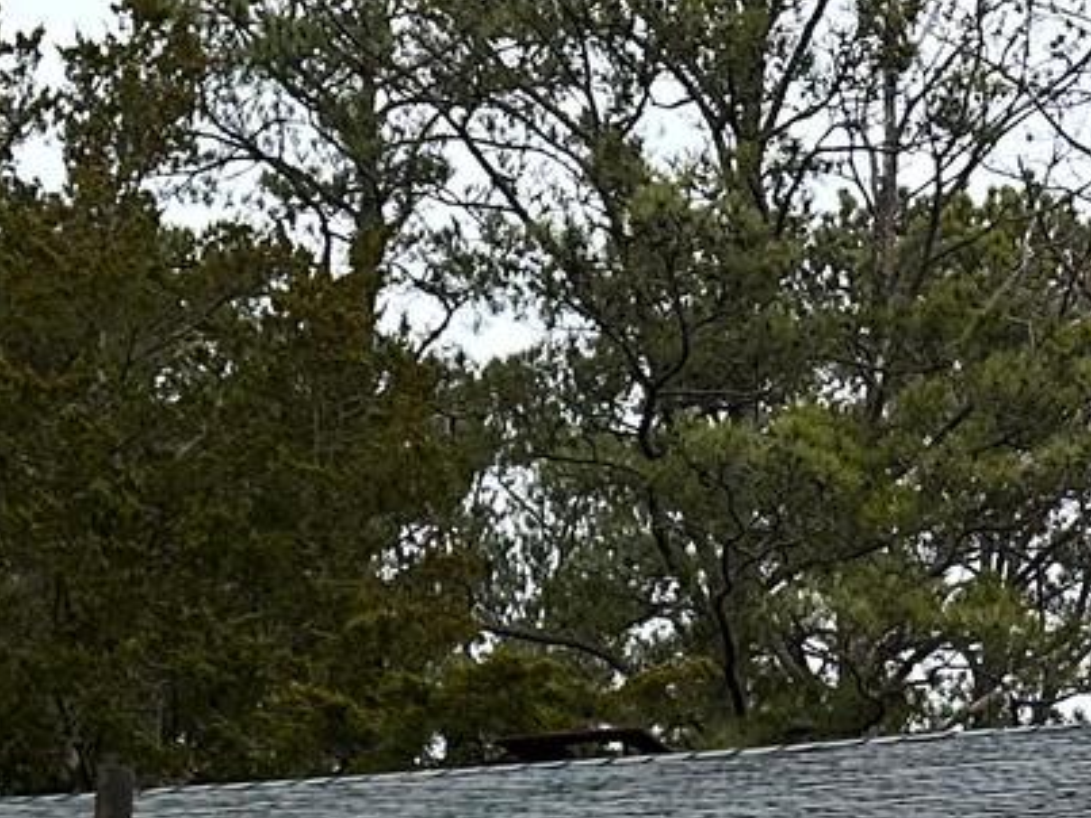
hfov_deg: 16.1
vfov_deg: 10.4
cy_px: 2007
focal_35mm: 122
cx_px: 379
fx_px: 3844
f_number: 1.78
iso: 80
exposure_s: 1/1779
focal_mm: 6.86
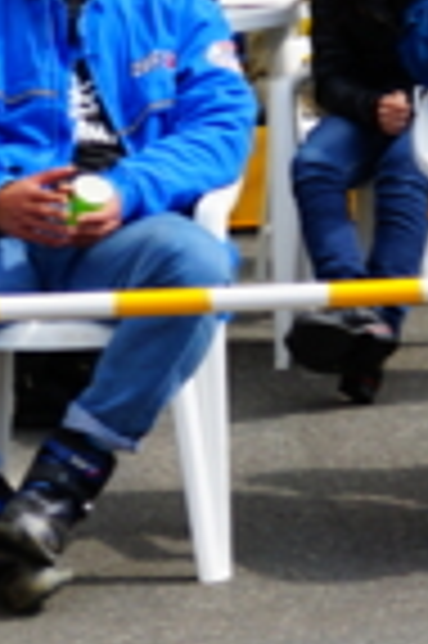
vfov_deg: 8.8
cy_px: 205
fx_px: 4201
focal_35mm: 235
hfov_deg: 5.8
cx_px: 635
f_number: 4.5
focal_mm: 28
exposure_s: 1/750
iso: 100
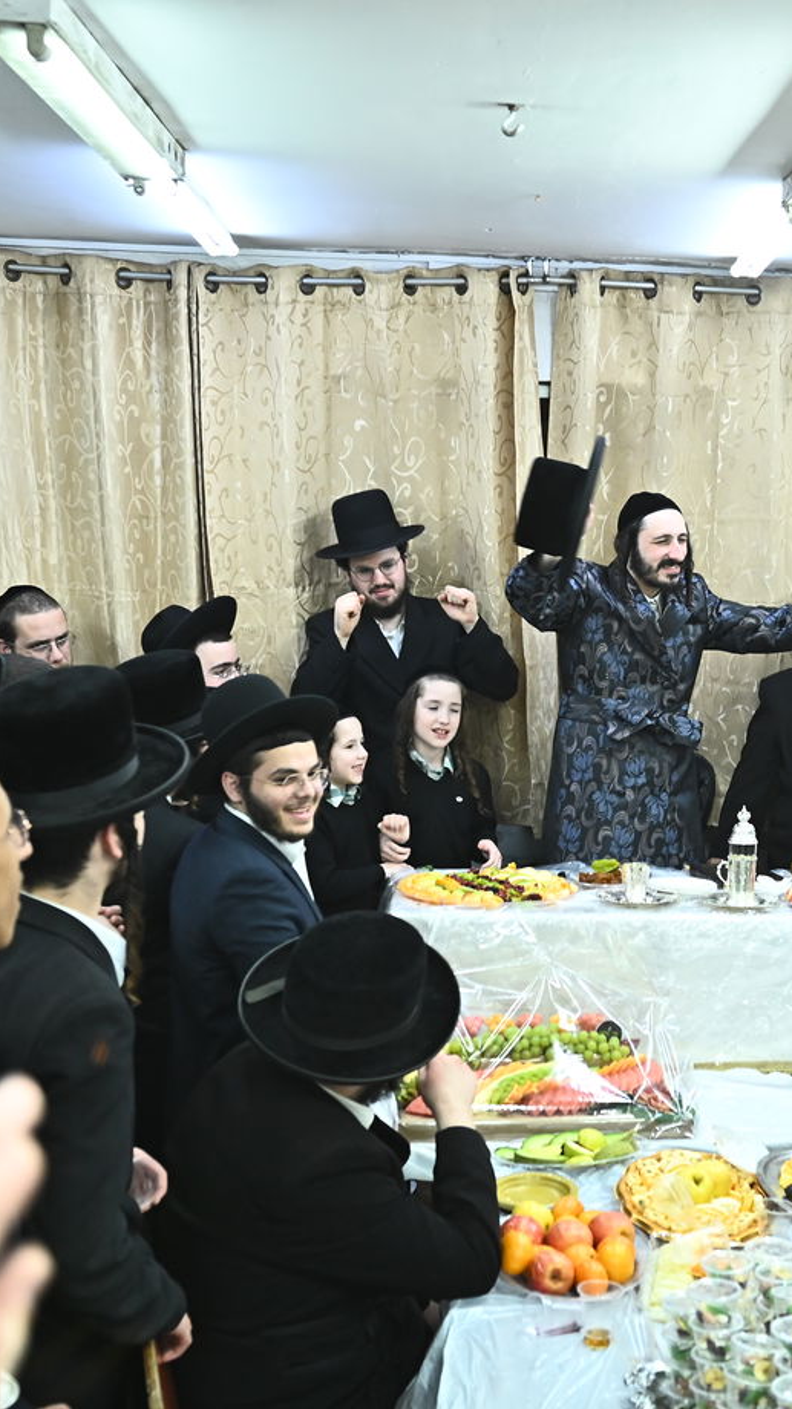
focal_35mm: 51
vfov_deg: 40.6
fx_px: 1905
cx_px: 627
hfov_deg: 23.2
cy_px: 701
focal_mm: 32
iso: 2000
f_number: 4
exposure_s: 1/200
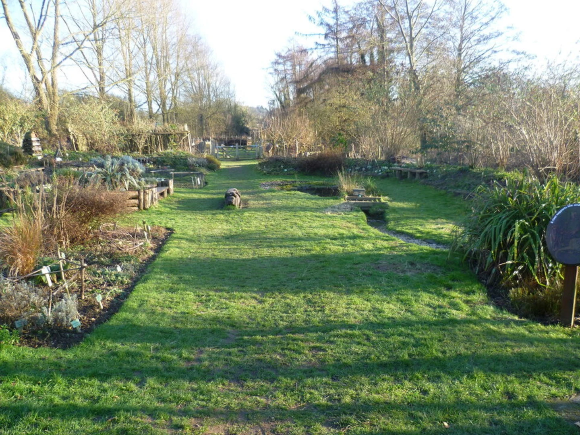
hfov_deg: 63.4
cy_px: 218
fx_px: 469
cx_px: 290
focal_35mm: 28
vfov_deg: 49.7
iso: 80
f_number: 2.8
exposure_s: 1/100
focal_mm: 5
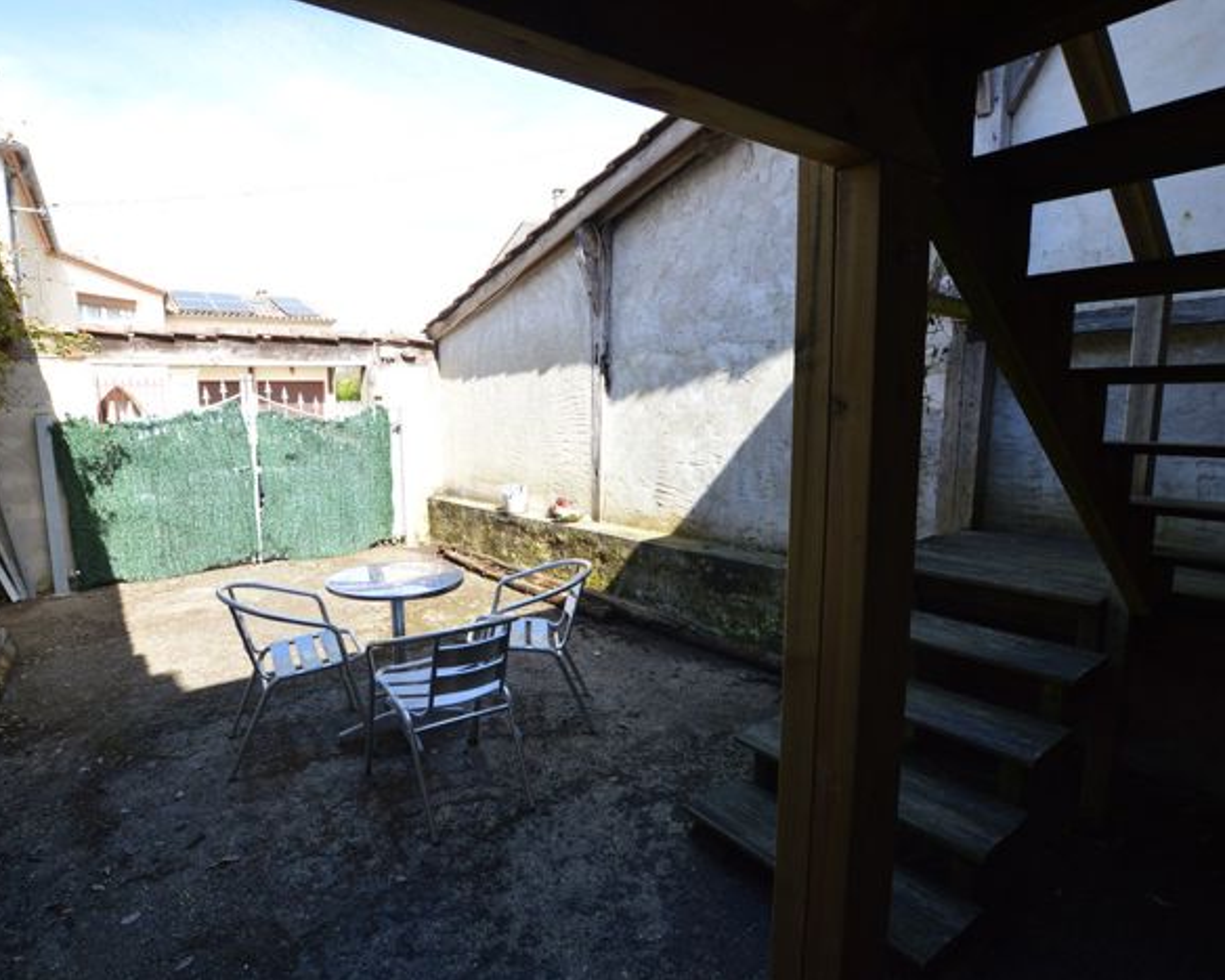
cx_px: 525
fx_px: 616
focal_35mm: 17
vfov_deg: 77.0
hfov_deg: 89.1
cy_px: 491
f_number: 5.6
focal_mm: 10
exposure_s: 1/125
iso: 200
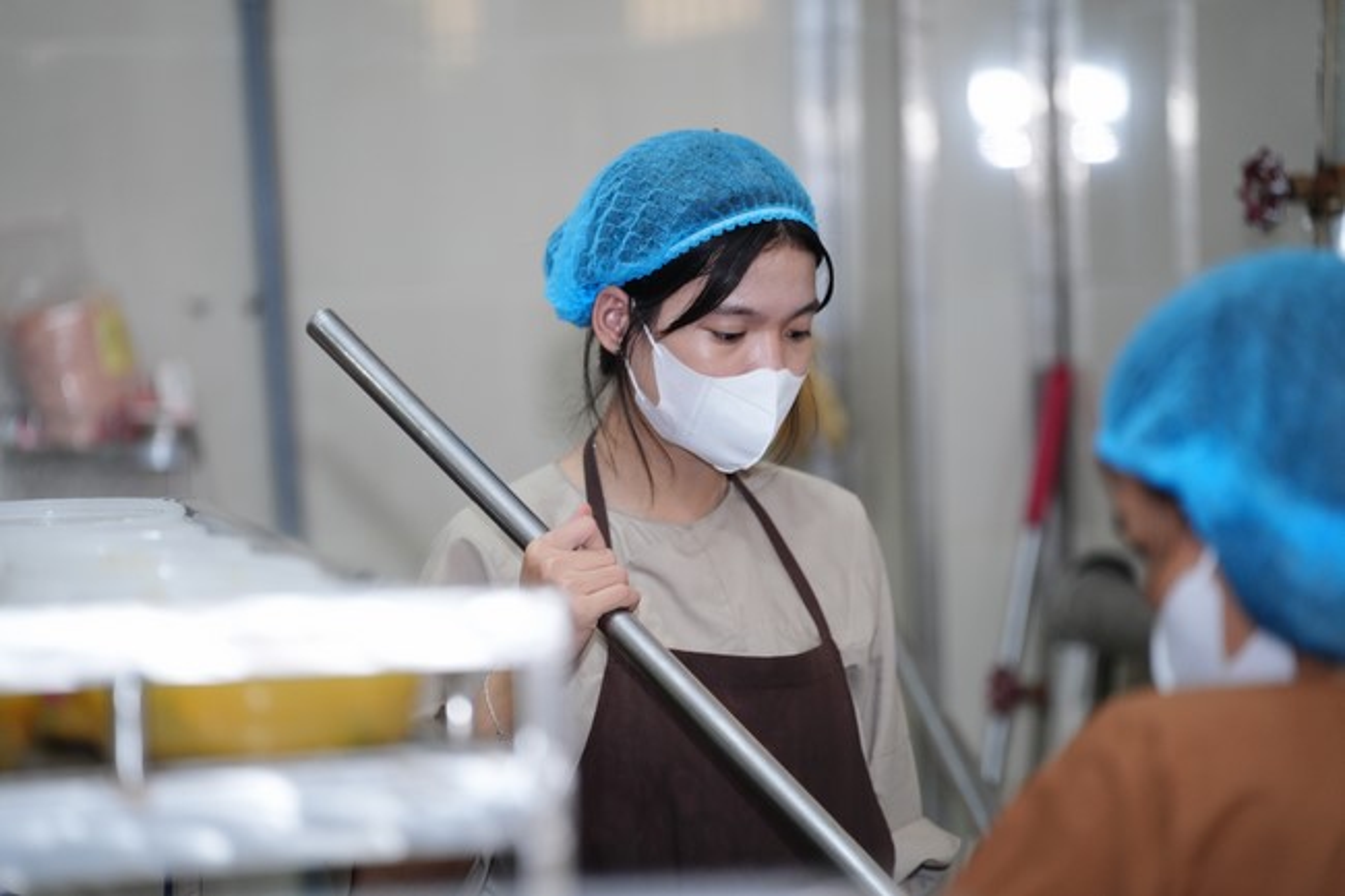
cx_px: 672
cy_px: 448
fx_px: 5602
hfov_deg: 13.7
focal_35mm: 150
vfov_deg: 9.1
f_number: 2.8
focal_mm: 150
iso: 2000
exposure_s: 1/250
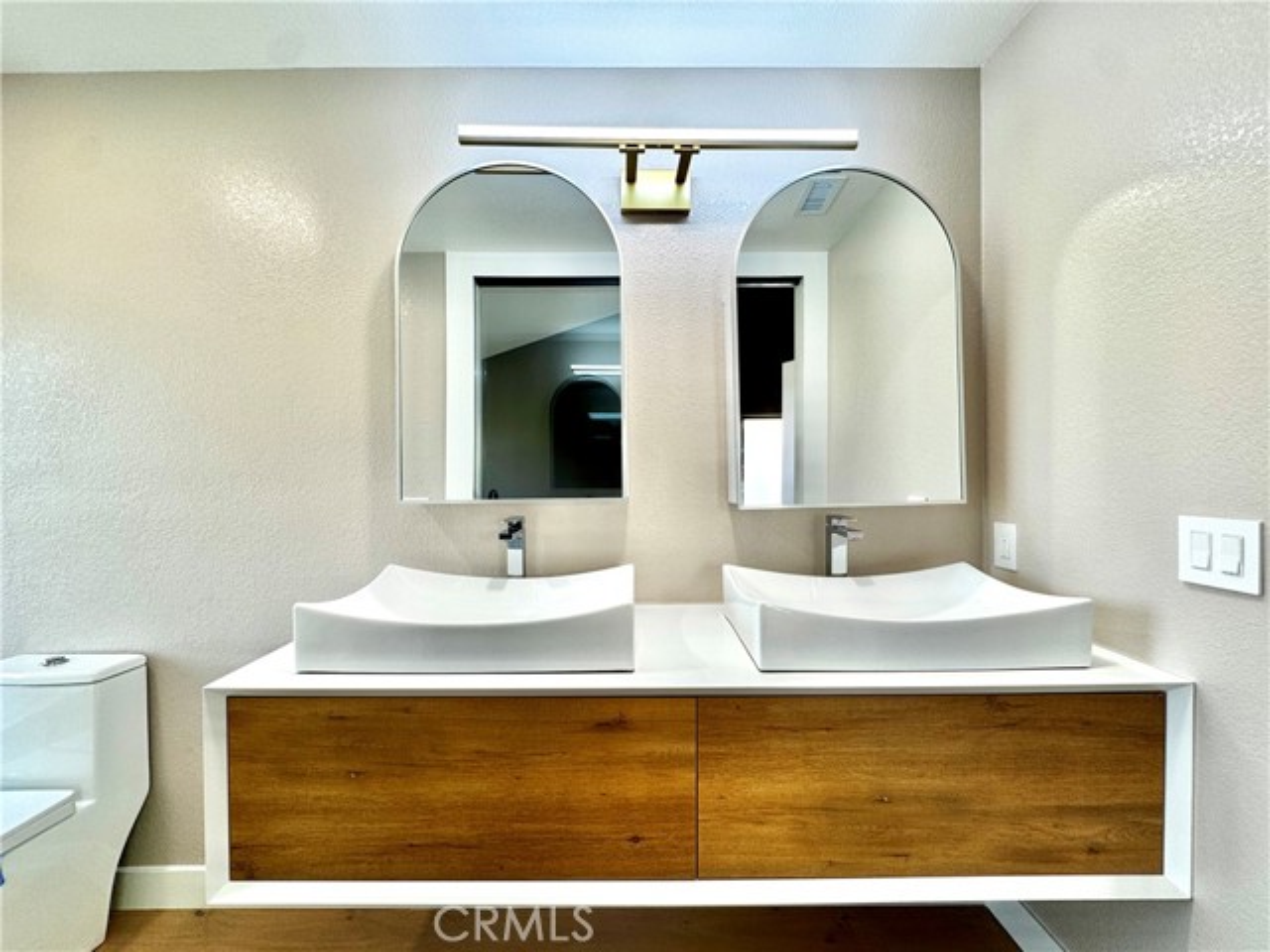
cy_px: 476
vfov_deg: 85.7
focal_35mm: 14
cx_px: 635
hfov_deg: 102.1
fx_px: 514
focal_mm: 2.22
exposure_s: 1/120
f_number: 2.2
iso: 100
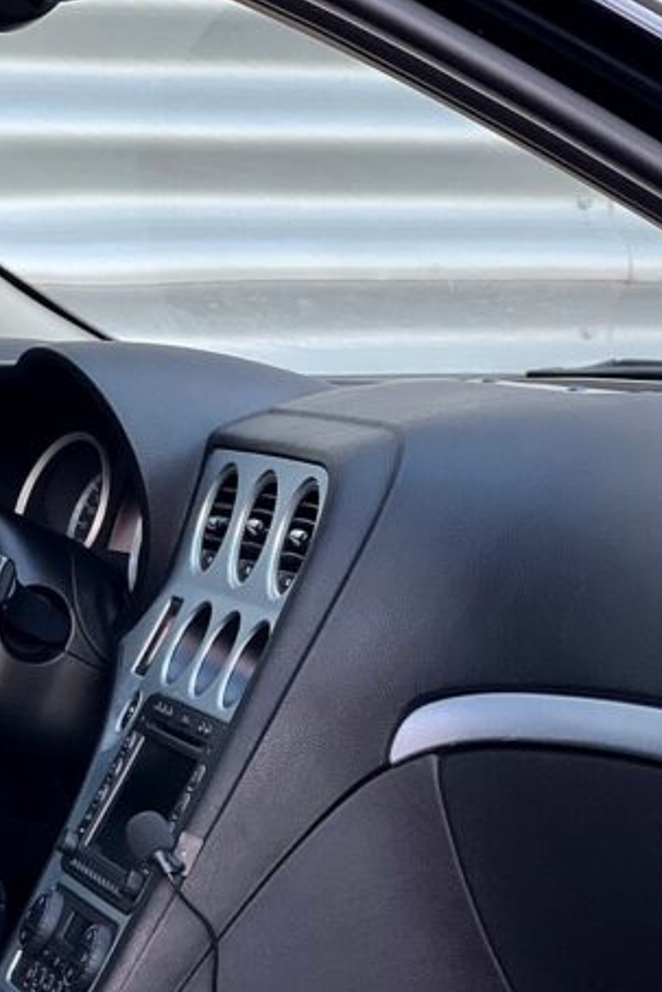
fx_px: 3886
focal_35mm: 141
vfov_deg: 14.5
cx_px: 168
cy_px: 568
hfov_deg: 9.7
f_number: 2.8
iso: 64
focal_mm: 9
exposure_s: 1/121
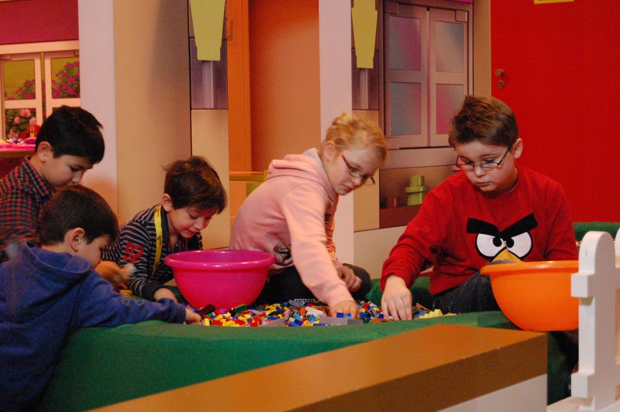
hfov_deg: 24.6
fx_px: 1420
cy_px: 206
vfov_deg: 16.5
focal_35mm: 82
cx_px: 310
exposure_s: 1/30
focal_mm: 55
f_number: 5.6
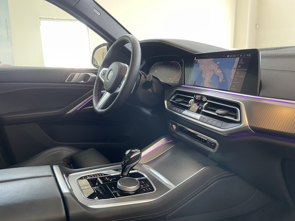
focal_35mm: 26
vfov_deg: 53.1
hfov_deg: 67.3
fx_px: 222
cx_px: 148
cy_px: 110
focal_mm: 4.2
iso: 125
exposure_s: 1/49
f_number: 1.6
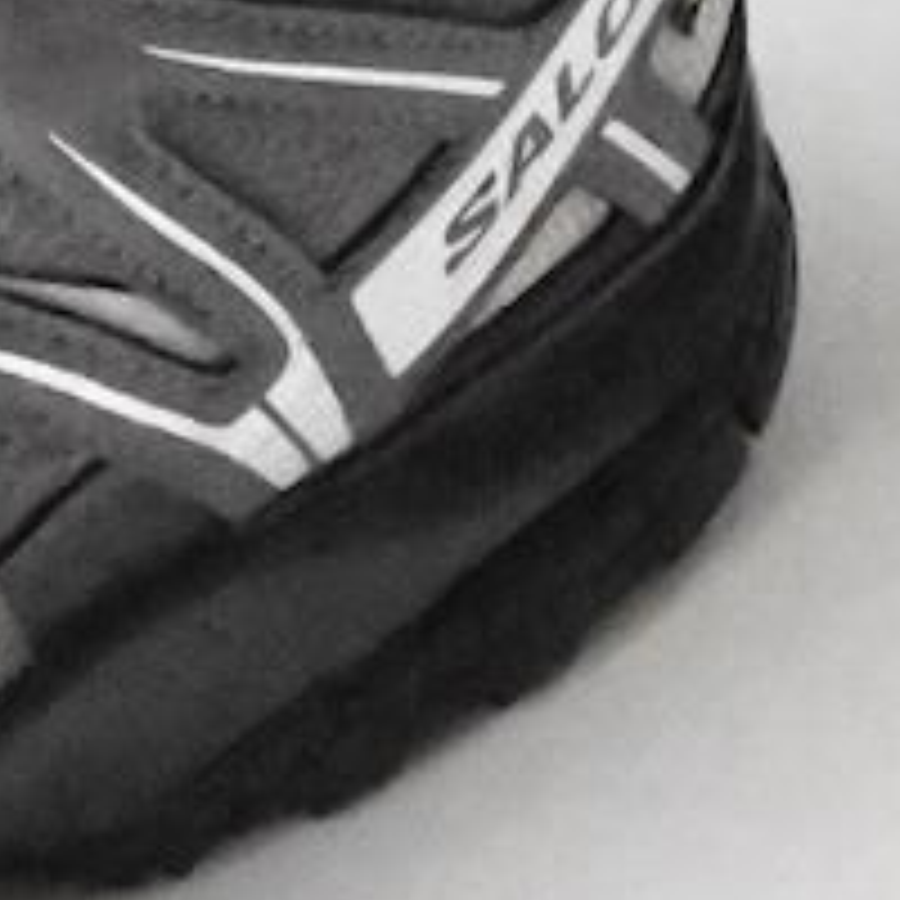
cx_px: -1066
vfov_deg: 6.8
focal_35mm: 257
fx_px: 7558
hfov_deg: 6.6
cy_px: 342
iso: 25600
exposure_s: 1/500
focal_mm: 29
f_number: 11
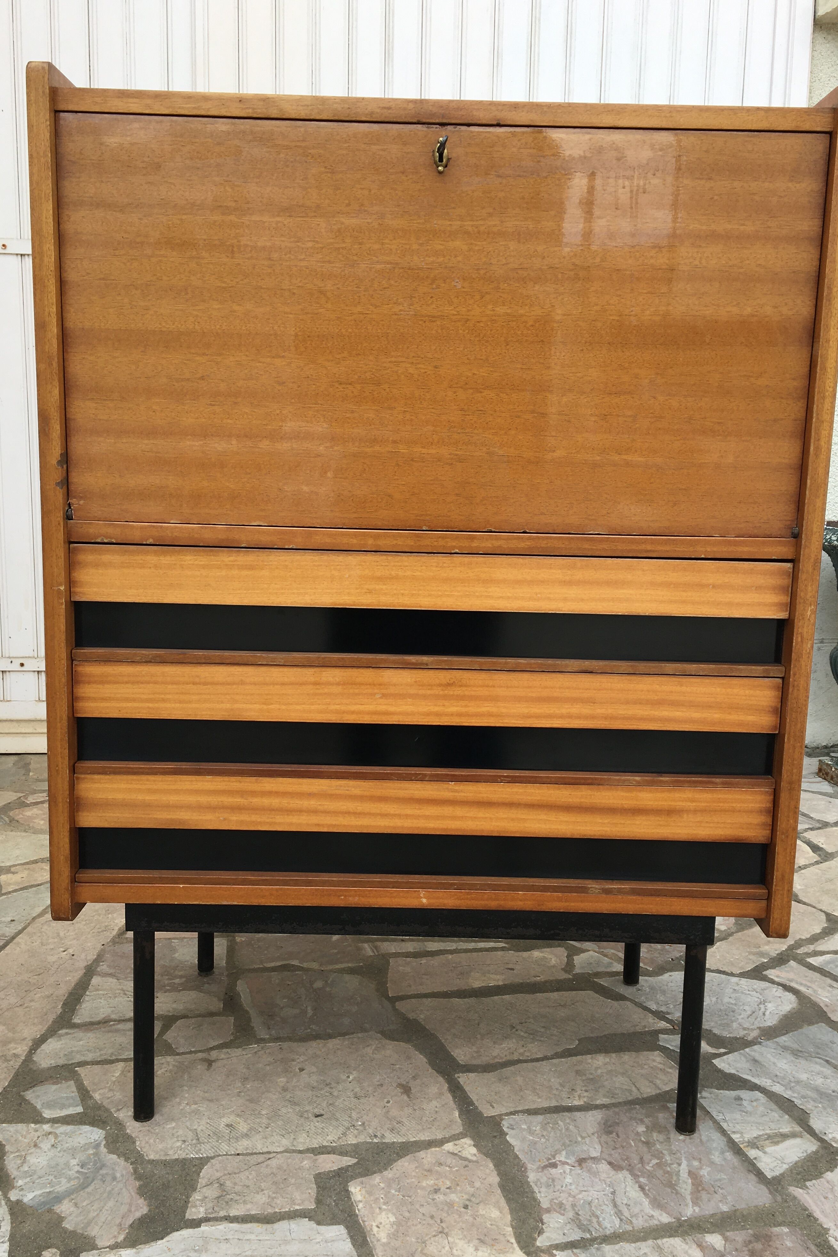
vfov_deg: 60.3
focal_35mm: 31
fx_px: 1082
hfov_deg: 42.3
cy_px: 620
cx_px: 433
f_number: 2.2
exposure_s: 1/275
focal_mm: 4.15
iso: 25
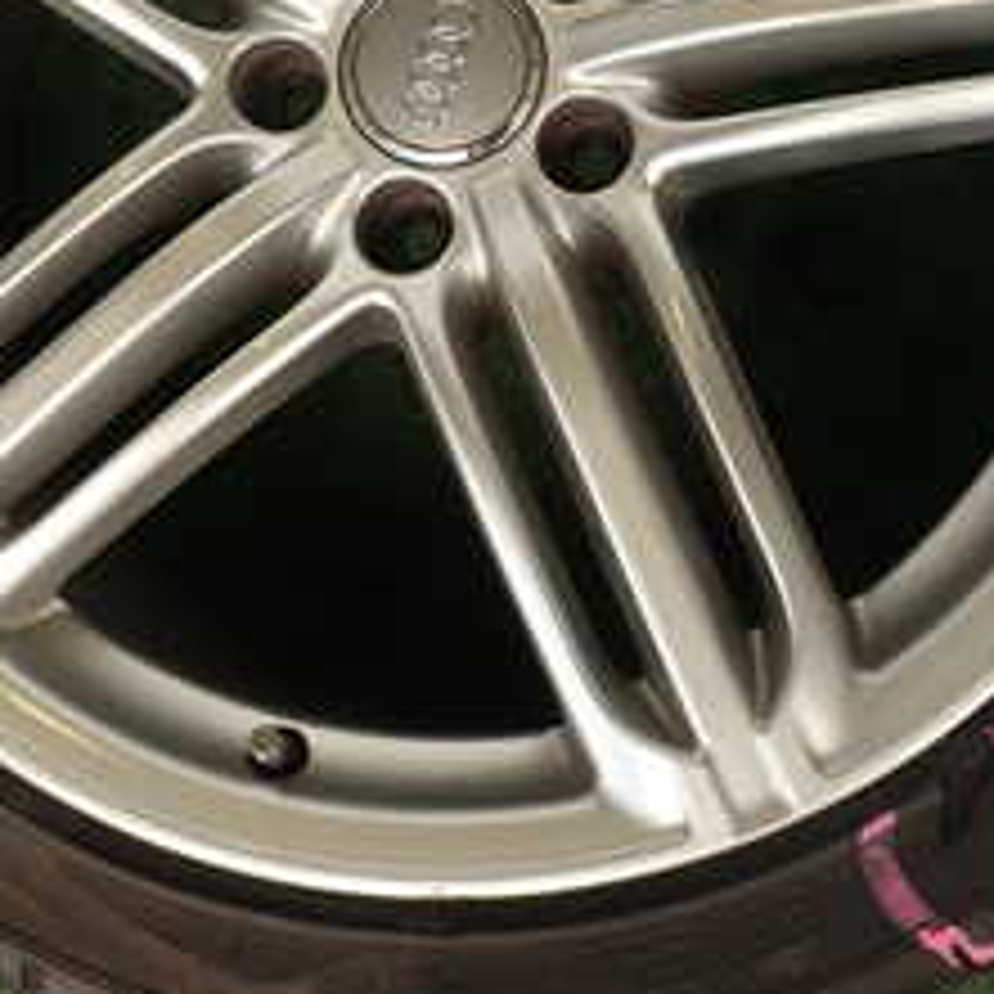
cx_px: 450
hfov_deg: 28.6
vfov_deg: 27.7
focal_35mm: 60
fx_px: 1949
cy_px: 130
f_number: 2.8
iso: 100
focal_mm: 4.5
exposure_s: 1/320
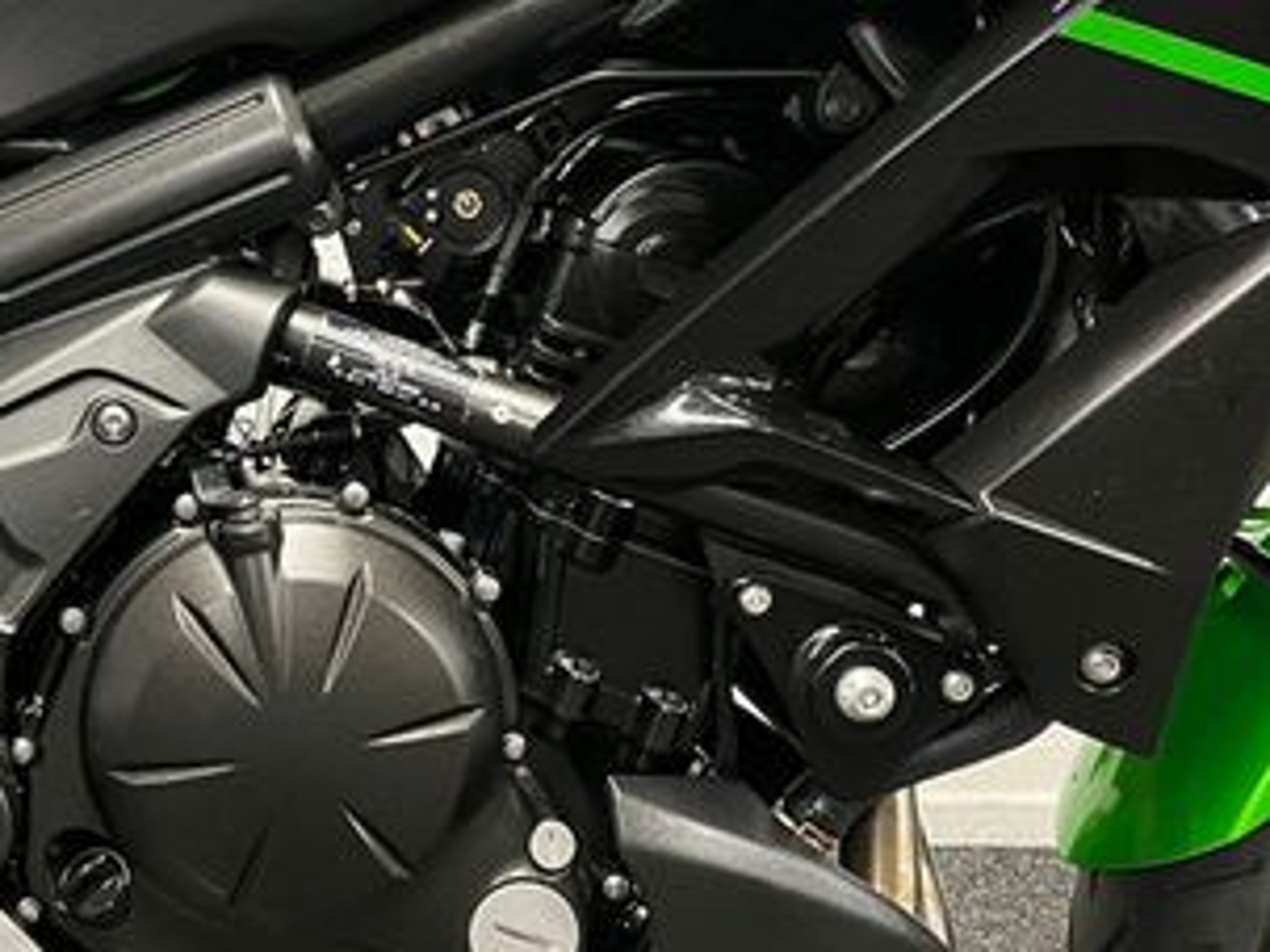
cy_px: 323
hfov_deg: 33.4
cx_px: 168
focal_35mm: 55
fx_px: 2017
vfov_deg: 26.4
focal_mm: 5.1
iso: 500
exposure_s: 1/50
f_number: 1.6
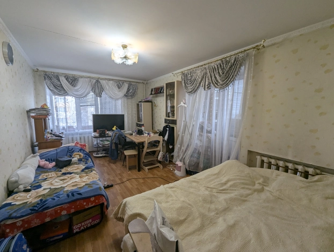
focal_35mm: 13
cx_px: 167
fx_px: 126
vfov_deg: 90.0
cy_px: 126
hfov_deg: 106.1
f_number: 2.2
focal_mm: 1.95
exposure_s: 1/100
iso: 87
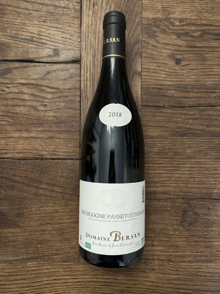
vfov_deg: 67.3
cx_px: 110
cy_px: 147
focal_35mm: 26
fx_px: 220
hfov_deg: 53.1
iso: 320
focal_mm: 5.1
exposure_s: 1/50
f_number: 1.6
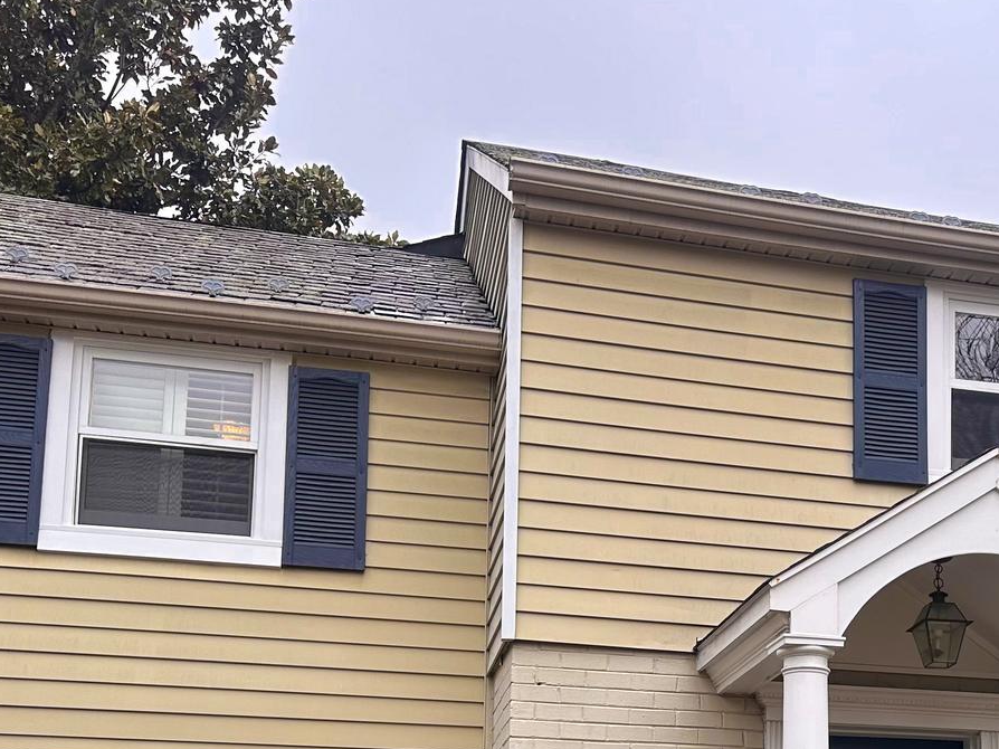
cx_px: 798
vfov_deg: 25.0
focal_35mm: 55
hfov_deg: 33.9
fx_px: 1587
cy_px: 780
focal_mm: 6.86
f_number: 1.8
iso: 80
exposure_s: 1/680
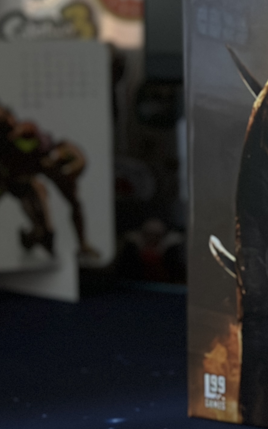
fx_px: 1684
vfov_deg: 14.5
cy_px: 102
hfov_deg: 8.6
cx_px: 540
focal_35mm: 144
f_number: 1.78
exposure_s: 1/60
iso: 400
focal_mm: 6.86
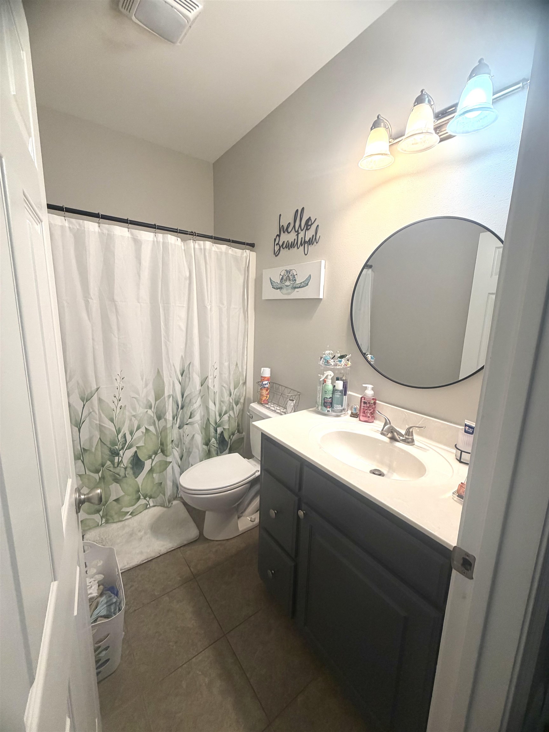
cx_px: 274
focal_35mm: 14
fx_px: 296
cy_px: 366
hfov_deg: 85.7
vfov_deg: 102.1
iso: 250
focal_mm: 2.22
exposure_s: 1/120
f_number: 2.2
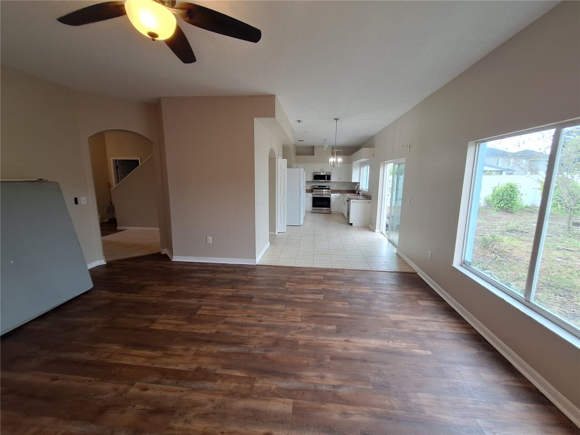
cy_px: 218
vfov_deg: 89.9
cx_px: 290
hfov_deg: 106.2
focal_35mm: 13
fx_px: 218
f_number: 2.2
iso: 64
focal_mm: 1.74
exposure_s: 1/60
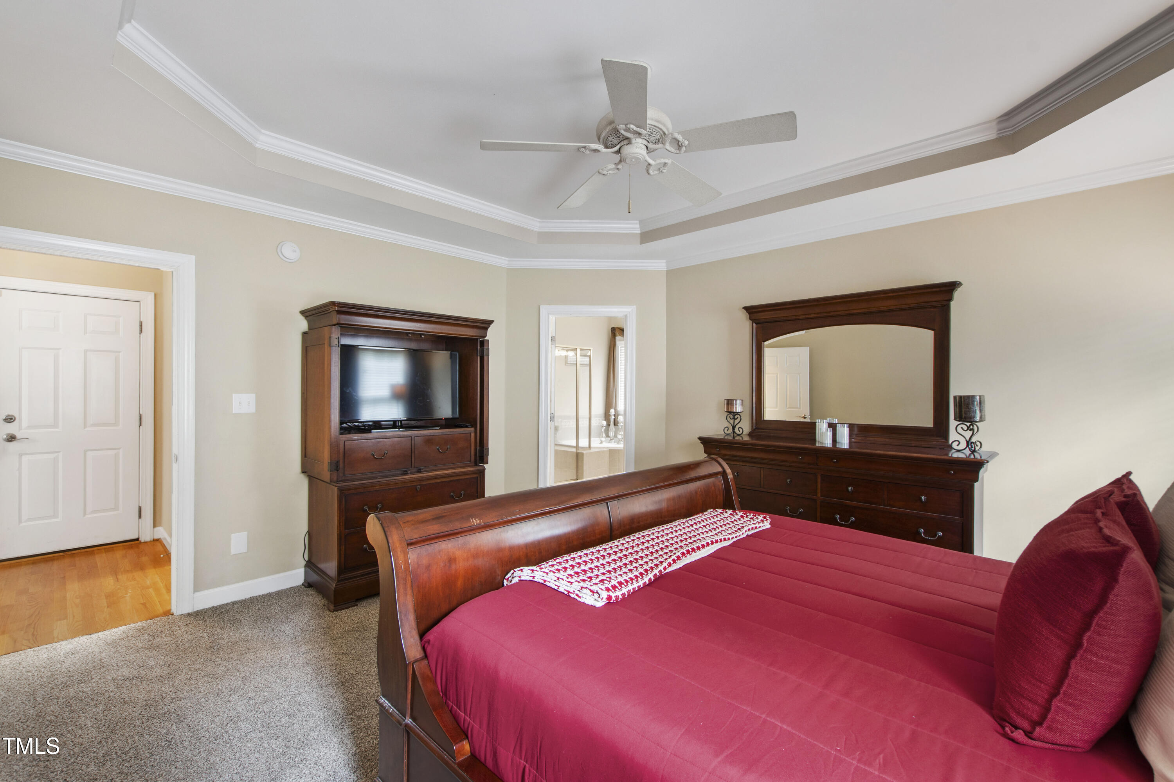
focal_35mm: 15
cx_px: 587
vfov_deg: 77.3
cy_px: 391
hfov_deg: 100.4
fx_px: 489
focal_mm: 10
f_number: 8
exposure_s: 2.5
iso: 100
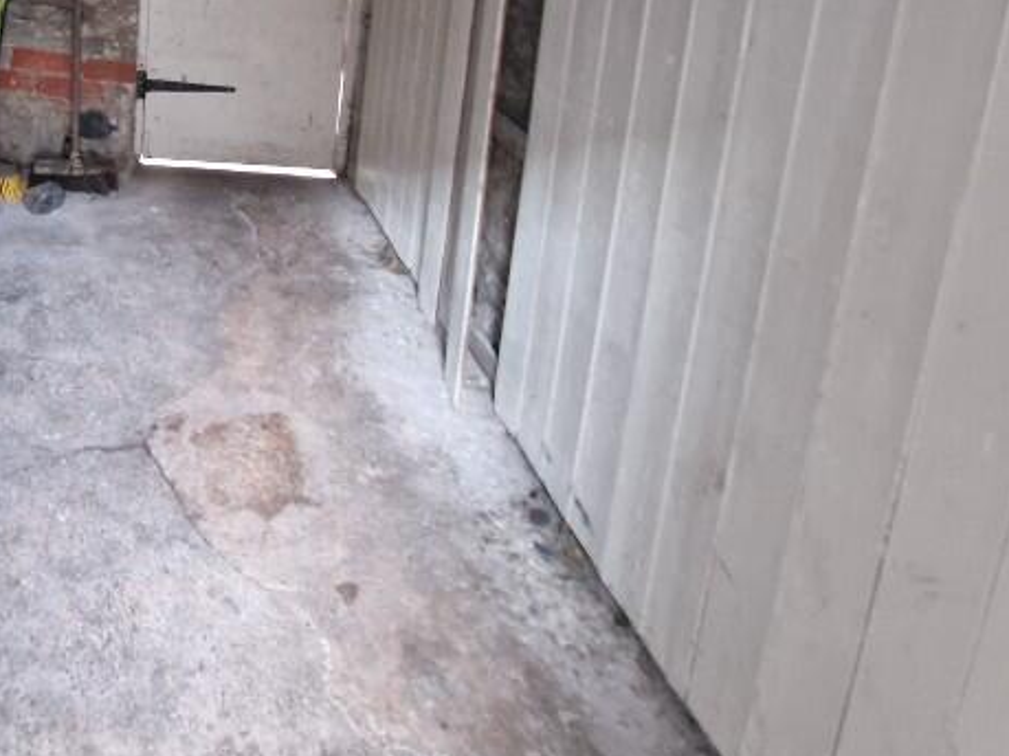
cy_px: -7
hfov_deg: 51.9
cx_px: 48
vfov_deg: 41.6
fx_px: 845
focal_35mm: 29
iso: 800
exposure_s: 1/24
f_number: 2.2
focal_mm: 2.2
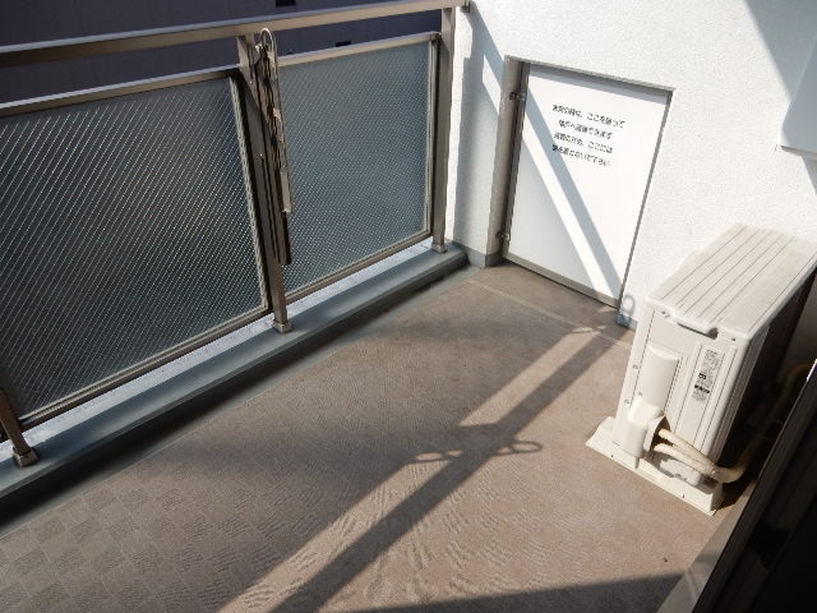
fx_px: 590
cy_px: 306
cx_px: 408
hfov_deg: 69.4
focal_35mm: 25
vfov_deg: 54.9
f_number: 3.7
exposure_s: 1/1000
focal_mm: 4.5
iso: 125
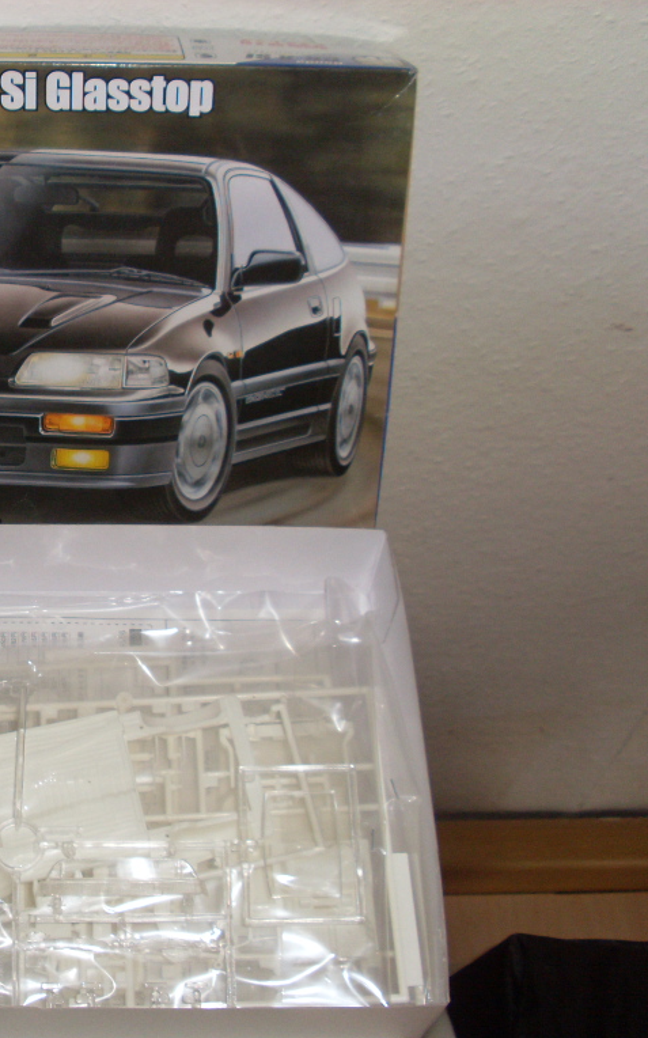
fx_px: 1527
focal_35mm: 54
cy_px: 520
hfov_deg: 23.2
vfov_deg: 37.5
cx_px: 38
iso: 100
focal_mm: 6.3
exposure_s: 1/45
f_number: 3
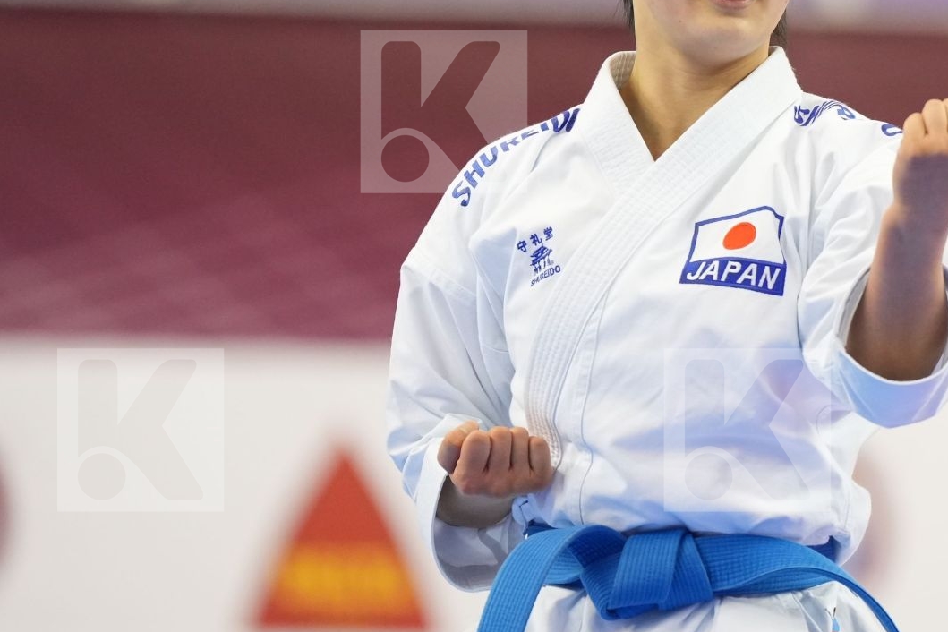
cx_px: 747
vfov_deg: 2.7
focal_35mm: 510
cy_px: 112
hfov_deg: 4.0
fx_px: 13429
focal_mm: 200
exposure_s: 1/500
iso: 2000
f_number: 2.8
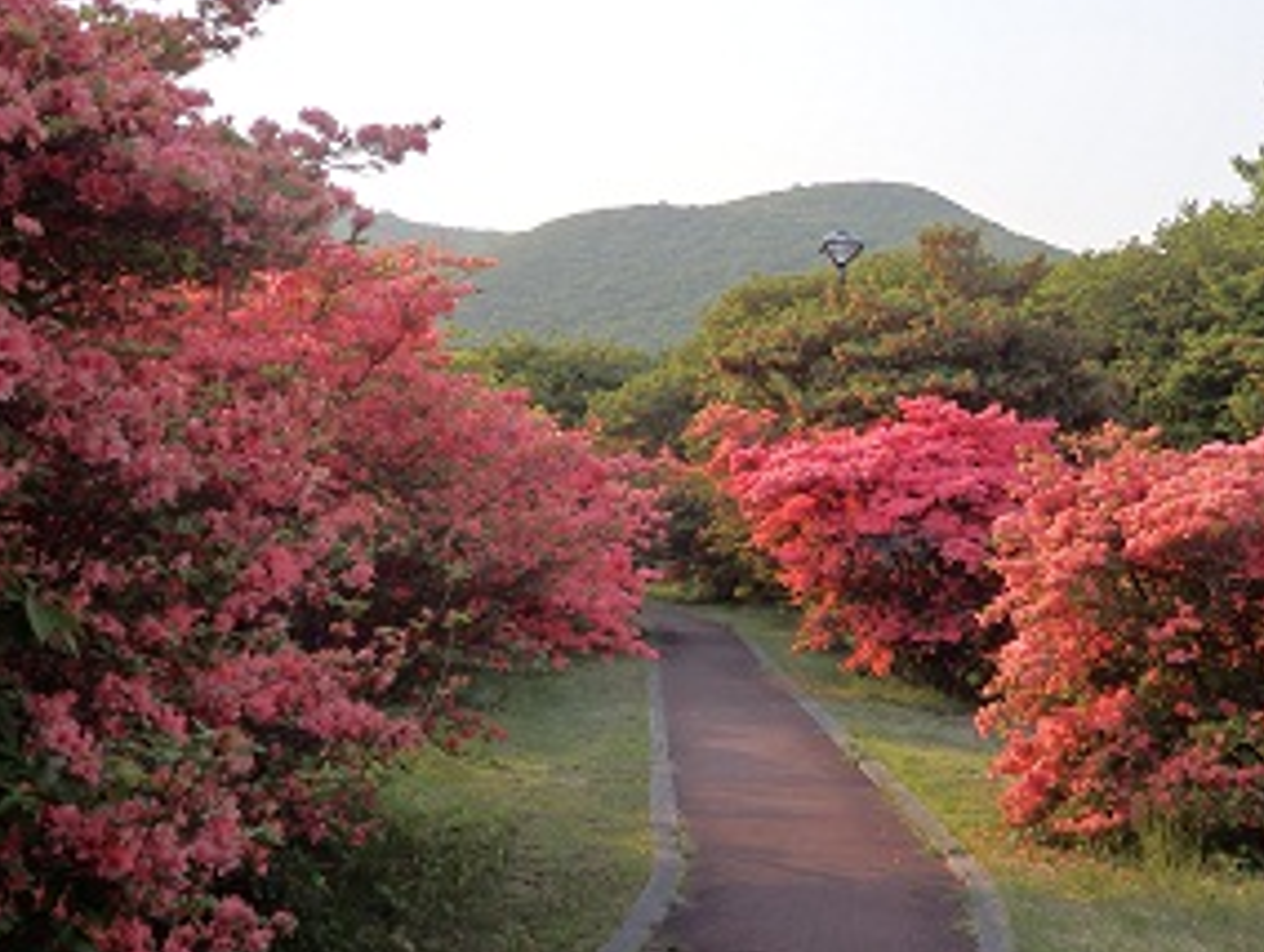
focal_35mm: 48
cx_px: 759
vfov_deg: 30.3
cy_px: 438
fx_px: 1756
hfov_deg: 39.4
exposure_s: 1/1000
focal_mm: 6.6
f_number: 3.6
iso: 125
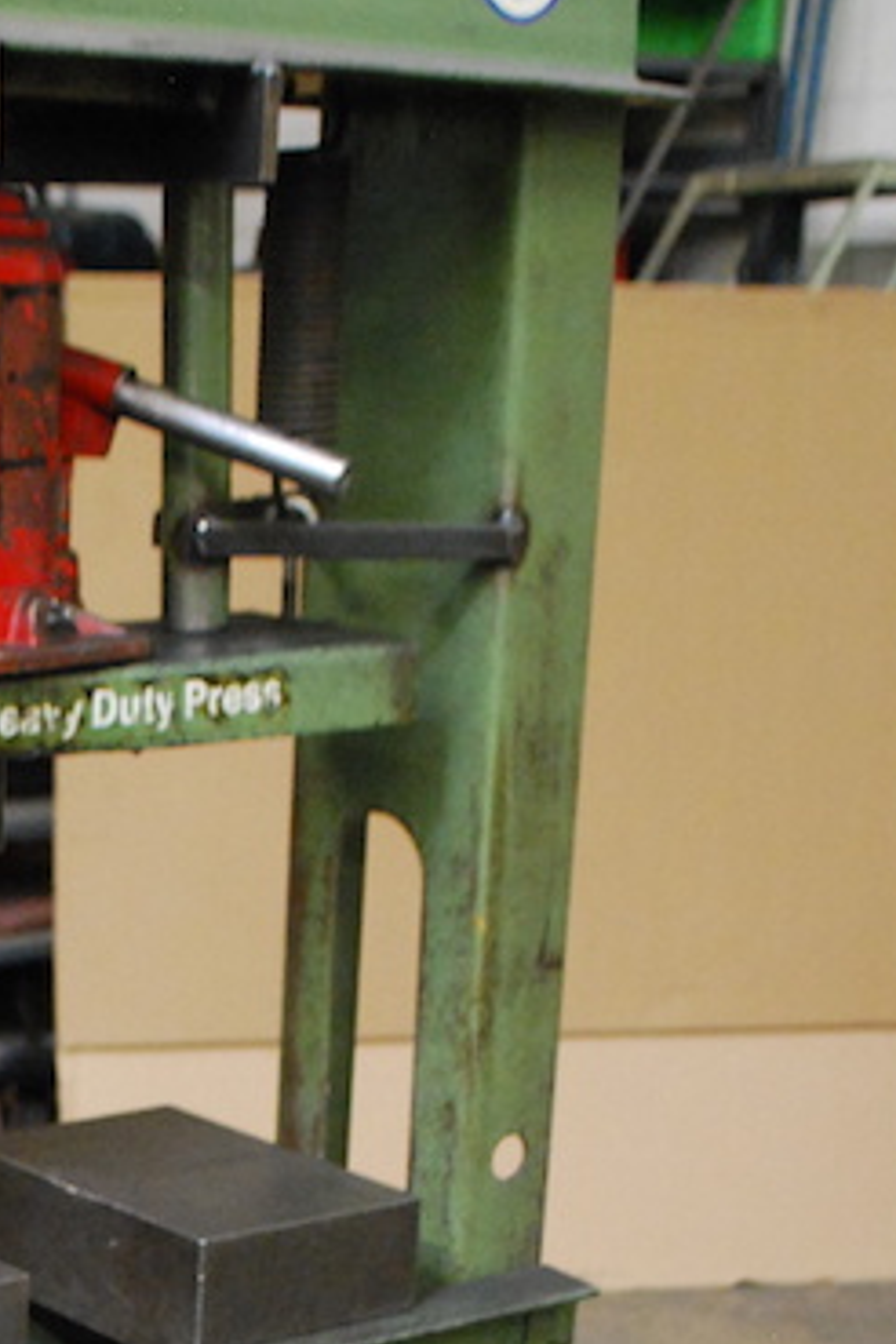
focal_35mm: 75
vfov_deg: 25.8
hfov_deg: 17.6
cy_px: 1304
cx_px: -71
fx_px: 2800
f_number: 3.5
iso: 1600
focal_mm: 18
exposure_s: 1/15
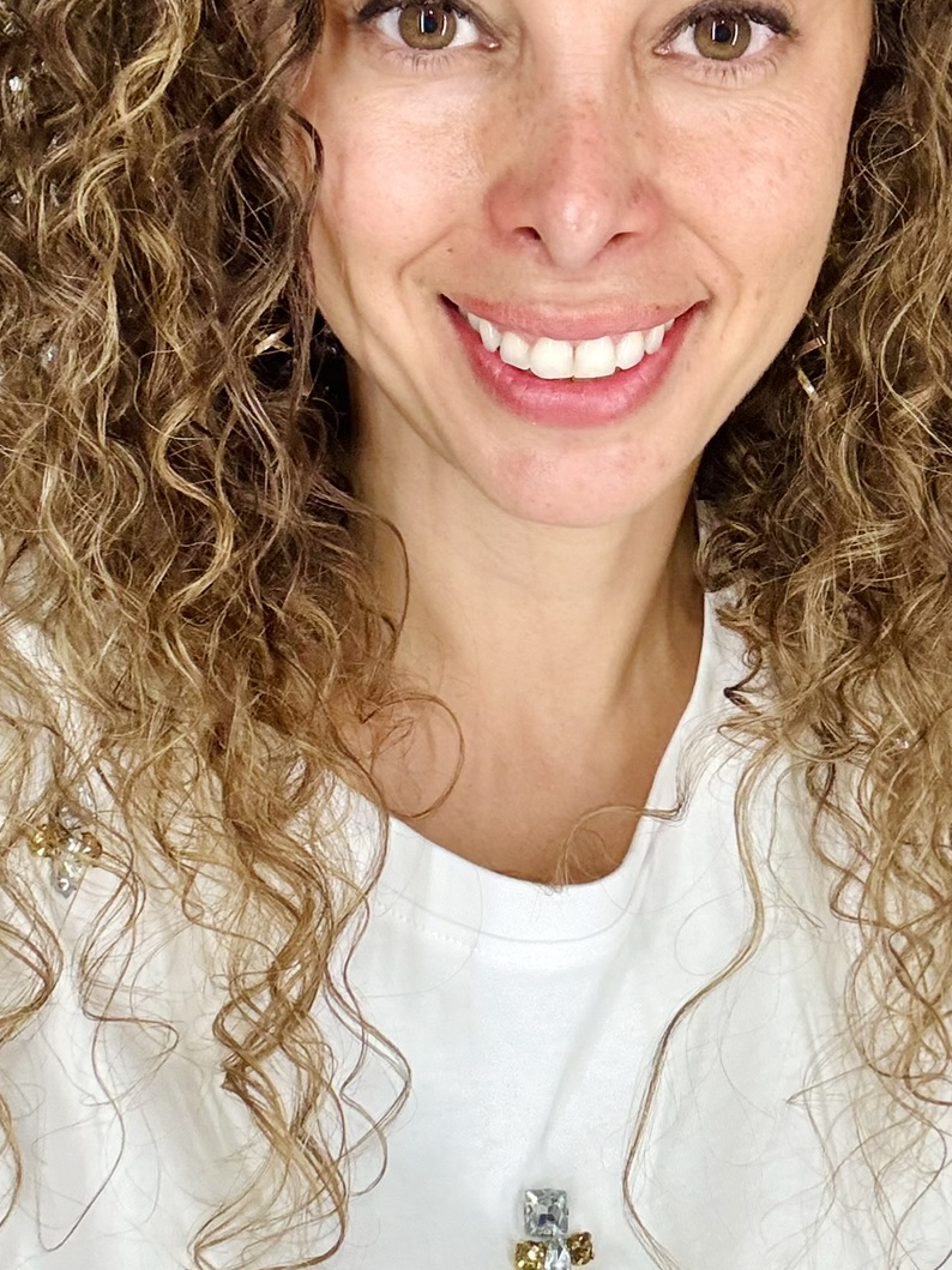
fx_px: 2127
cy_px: 467
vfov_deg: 33.1
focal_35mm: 58
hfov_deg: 25.2
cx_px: 586
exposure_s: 1/50
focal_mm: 2.69
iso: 160
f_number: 1.9
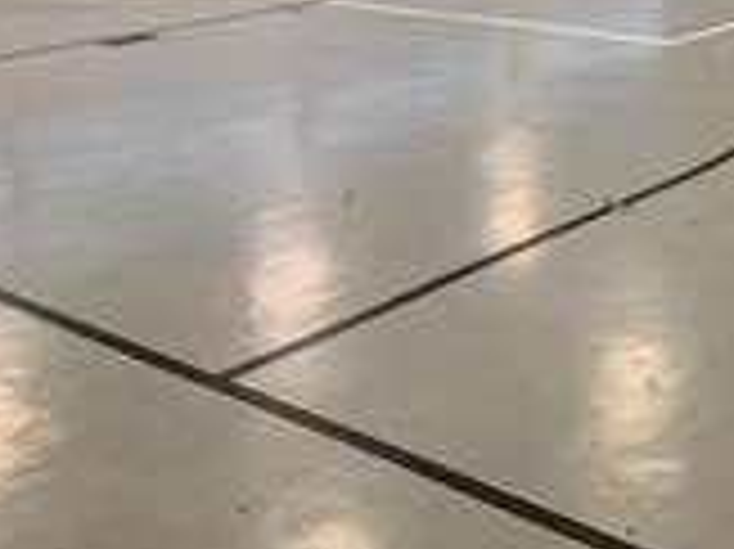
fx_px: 1356
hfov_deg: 29.1
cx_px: 662
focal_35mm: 64
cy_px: -108
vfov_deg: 21.3
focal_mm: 4.25
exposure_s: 1/87
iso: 100
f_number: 1.8
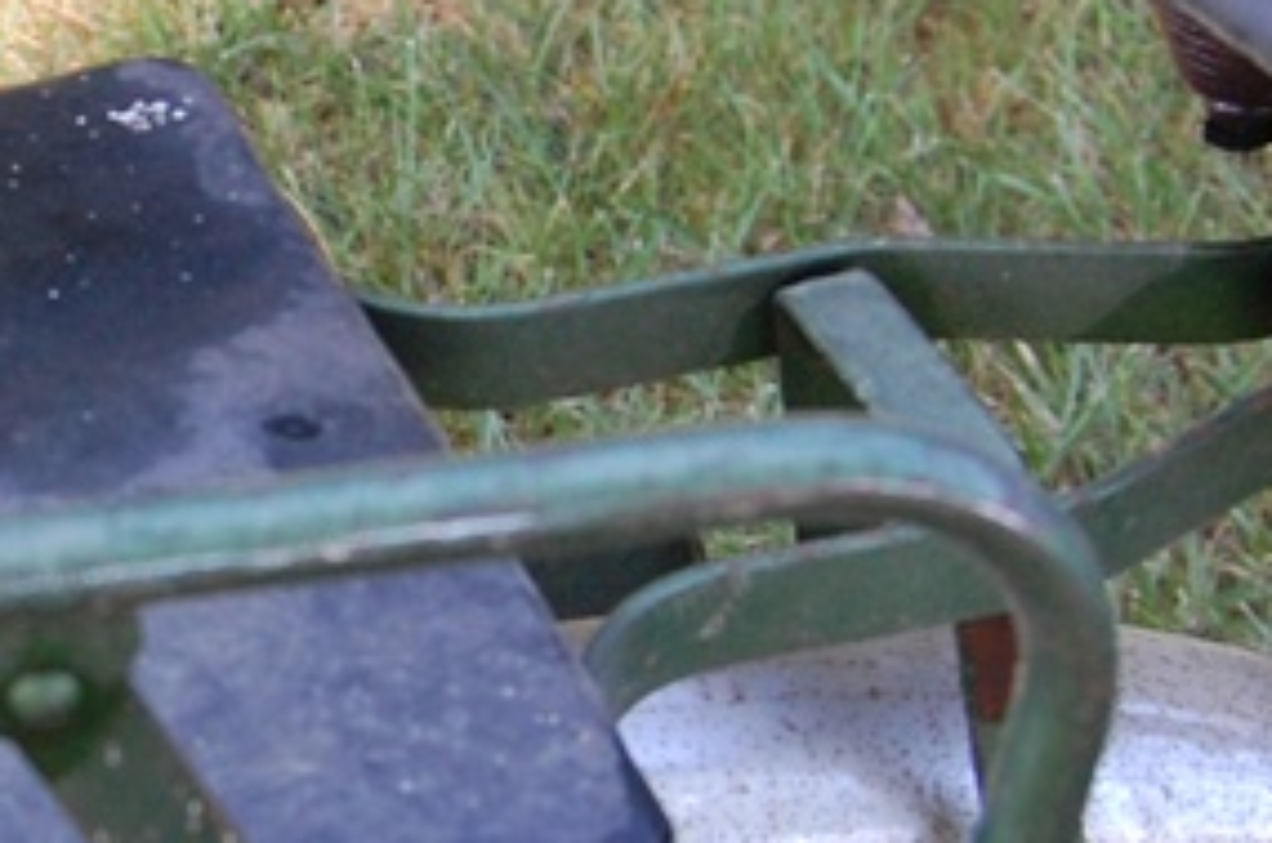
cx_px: -40
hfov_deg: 14.7
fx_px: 4832
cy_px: 256
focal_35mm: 137
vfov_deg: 10.0
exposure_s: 1/160
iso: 800
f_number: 6.3
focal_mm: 26
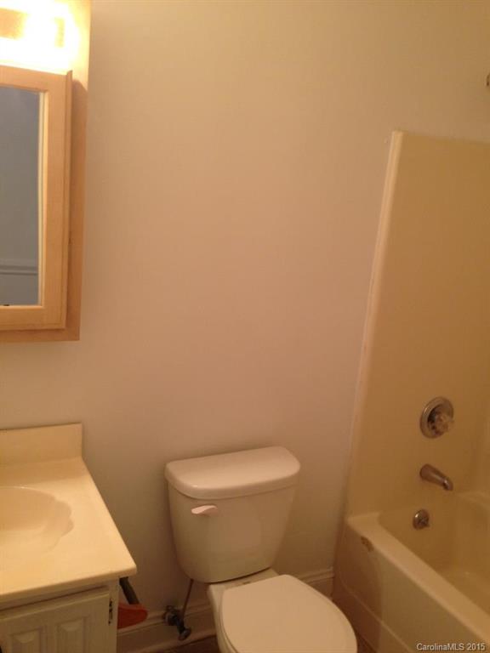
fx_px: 623
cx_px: 245
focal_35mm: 33
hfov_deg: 42.9
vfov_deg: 55.4
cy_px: 326
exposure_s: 1/20
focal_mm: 4.12
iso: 80
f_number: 2.4
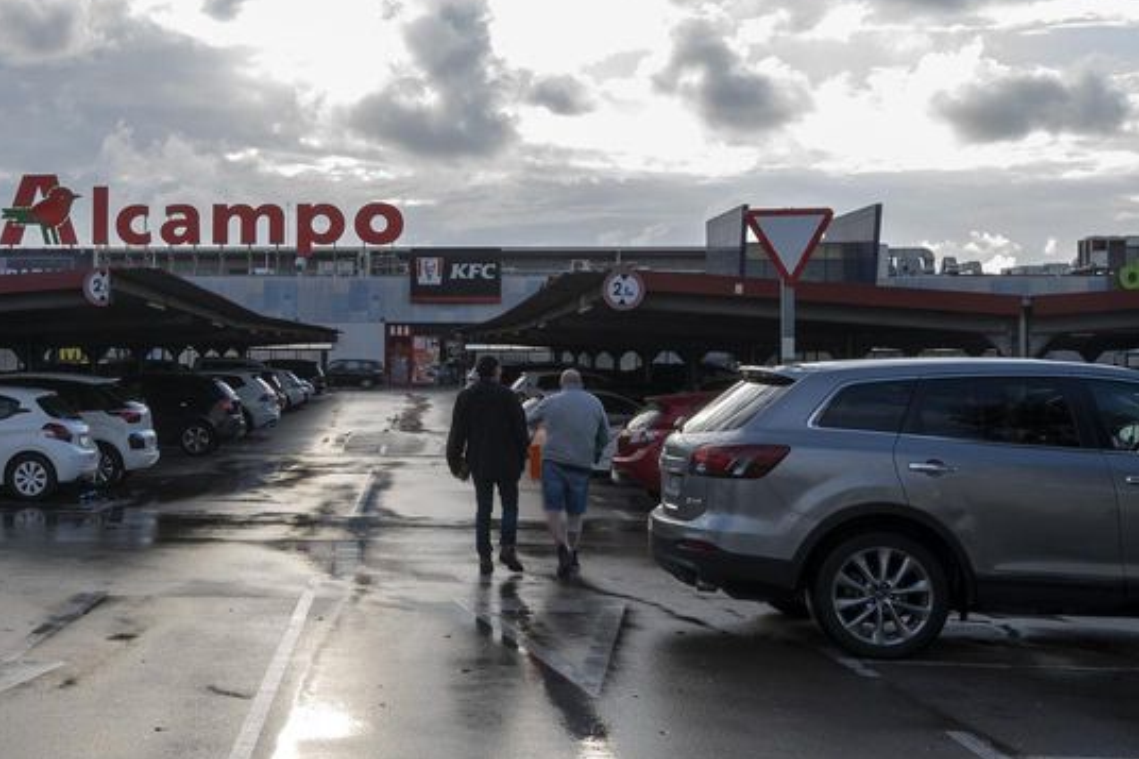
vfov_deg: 28.0
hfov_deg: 38.9
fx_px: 1522
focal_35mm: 48
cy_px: 340
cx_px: 178
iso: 50
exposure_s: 1/15
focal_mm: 21.5
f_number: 16
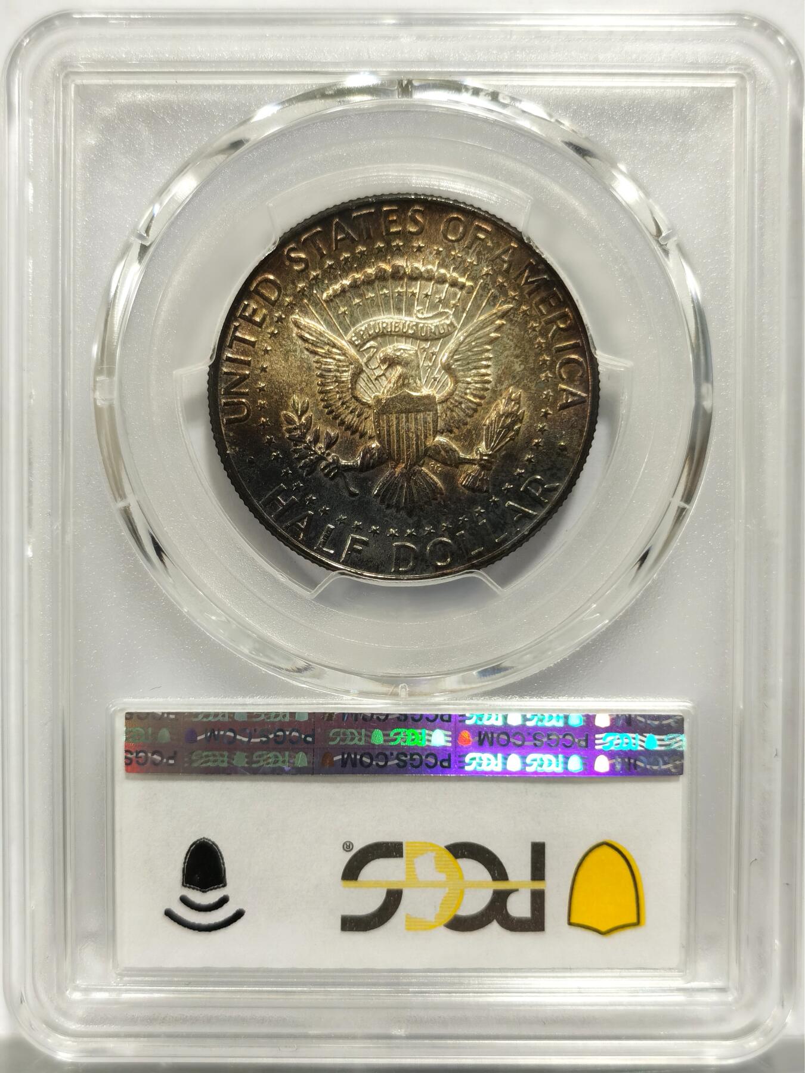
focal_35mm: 54
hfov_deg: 27.0
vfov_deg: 35.5
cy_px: 536
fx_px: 1674
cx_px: 402
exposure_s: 1/100
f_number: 16
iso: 100
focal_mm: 5.56
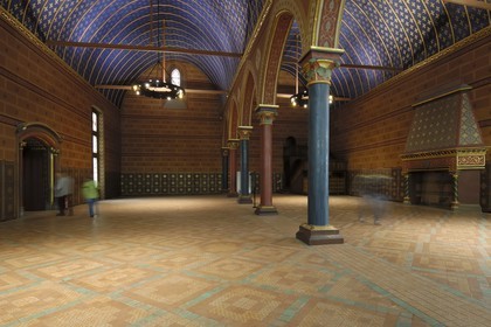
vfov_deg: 67.4
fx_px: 245
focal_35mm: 18
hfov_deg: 90.0
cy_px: 164
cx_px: 246
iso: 100
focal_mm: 12
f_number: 10
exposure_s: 1.1
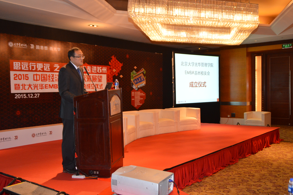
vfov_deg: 35.4
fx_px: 305
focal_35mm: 38
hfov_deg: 51.3
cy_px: 98
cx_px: 146
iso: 1000
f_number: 3.8
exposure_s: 1/60
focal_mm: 25
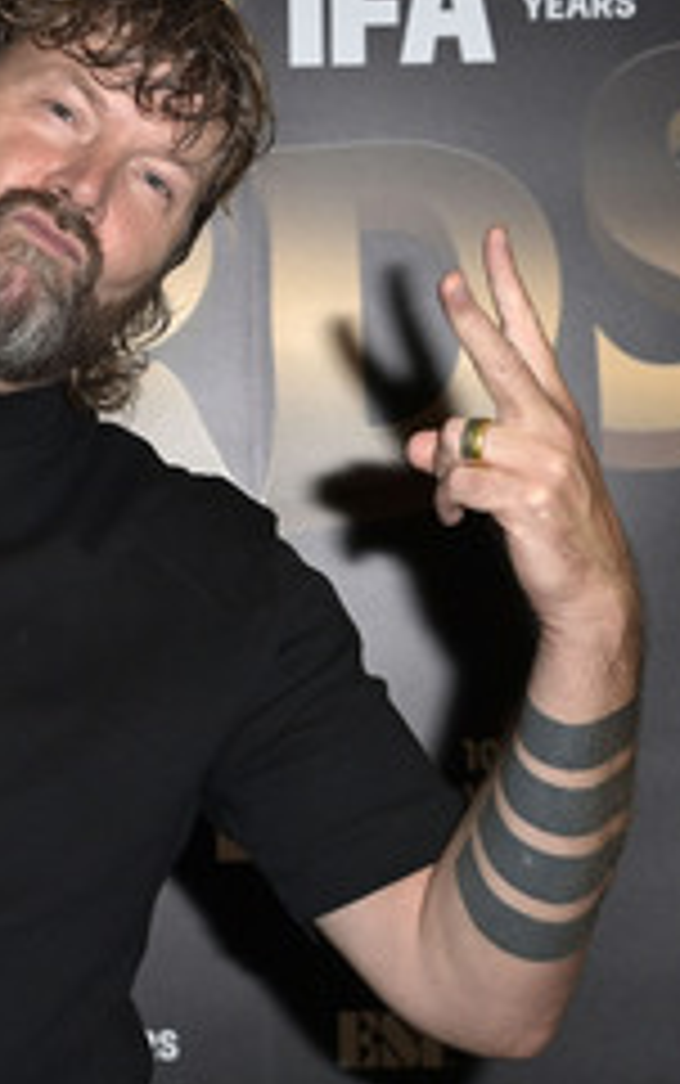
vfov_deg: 21.0
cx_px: -38
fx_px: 2930
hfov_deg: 13.0
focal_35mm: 99
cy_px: 436
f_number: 5
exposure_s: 1/200
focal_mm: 52
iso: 640
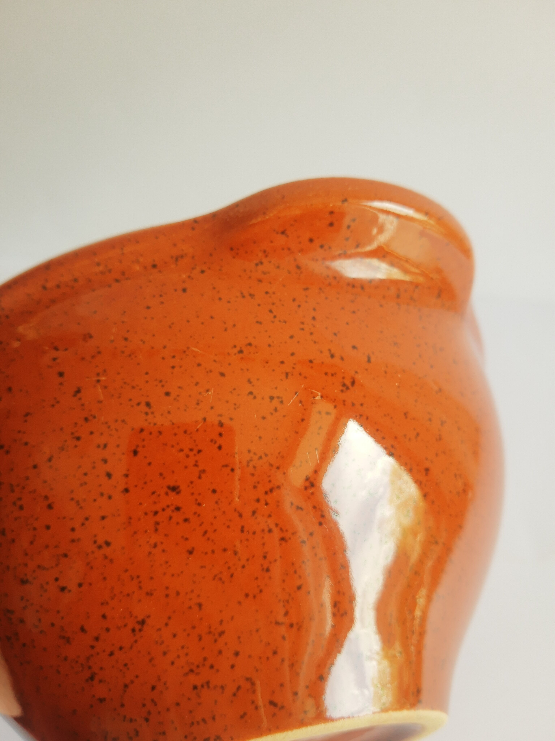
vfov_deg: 67.3
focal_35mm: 26
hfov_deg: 53.1
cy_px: 370
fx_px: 556
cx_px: 278
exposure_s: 1/100
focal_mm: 3.95
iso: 43
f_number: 1.8
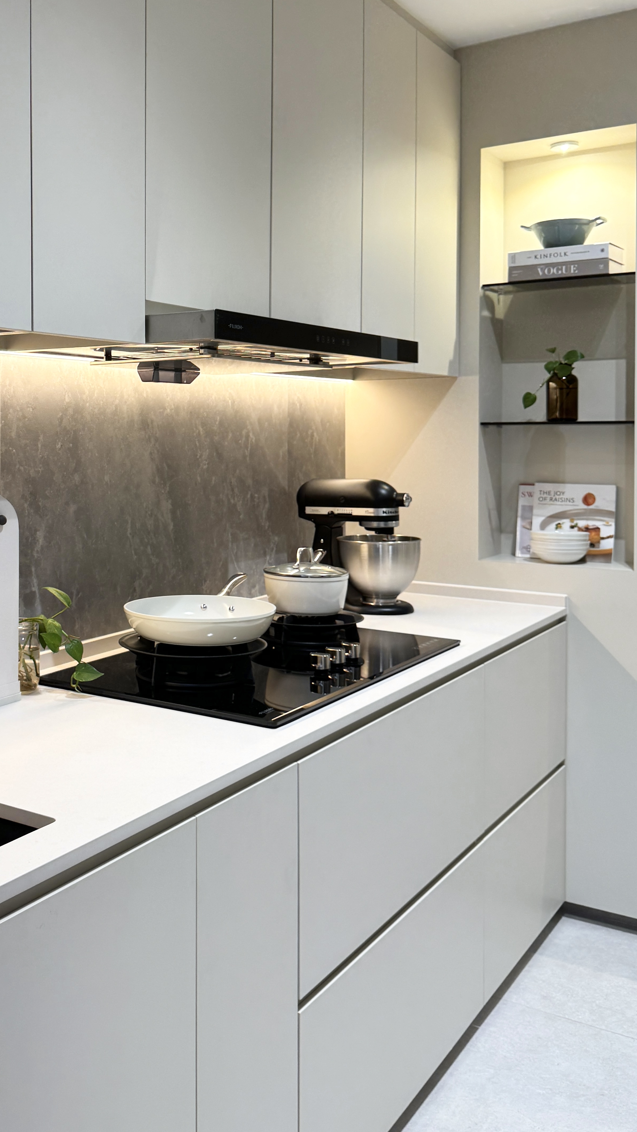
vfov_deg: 56.2
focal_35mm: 35
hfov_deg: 32.5
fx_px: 1051
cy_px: 449
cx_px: 105
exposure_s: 1/100
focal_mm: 6.76
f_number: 1.78
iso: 100
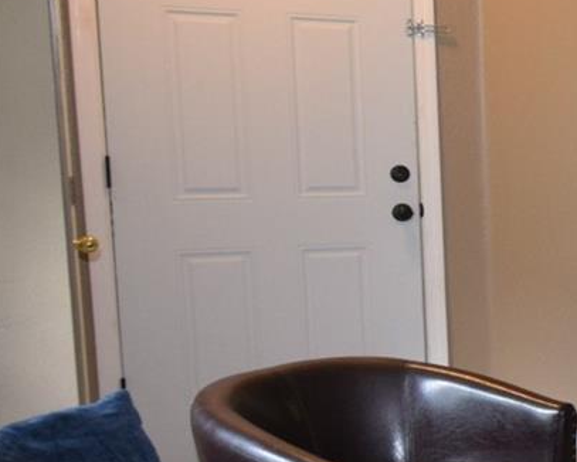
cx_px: 1126
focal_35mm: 72
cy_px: 258
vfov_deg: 21.3
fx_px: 1227
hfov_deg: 18.4
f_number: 4.5
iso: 800
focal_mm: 13
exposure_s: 1/80
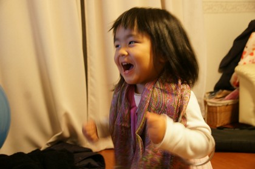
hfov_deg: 49.6
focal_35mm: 39
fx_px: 276
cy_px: 84
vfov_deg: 34.1
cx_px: 128
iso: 800
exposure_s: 1/20
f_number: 4.5
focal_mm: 26
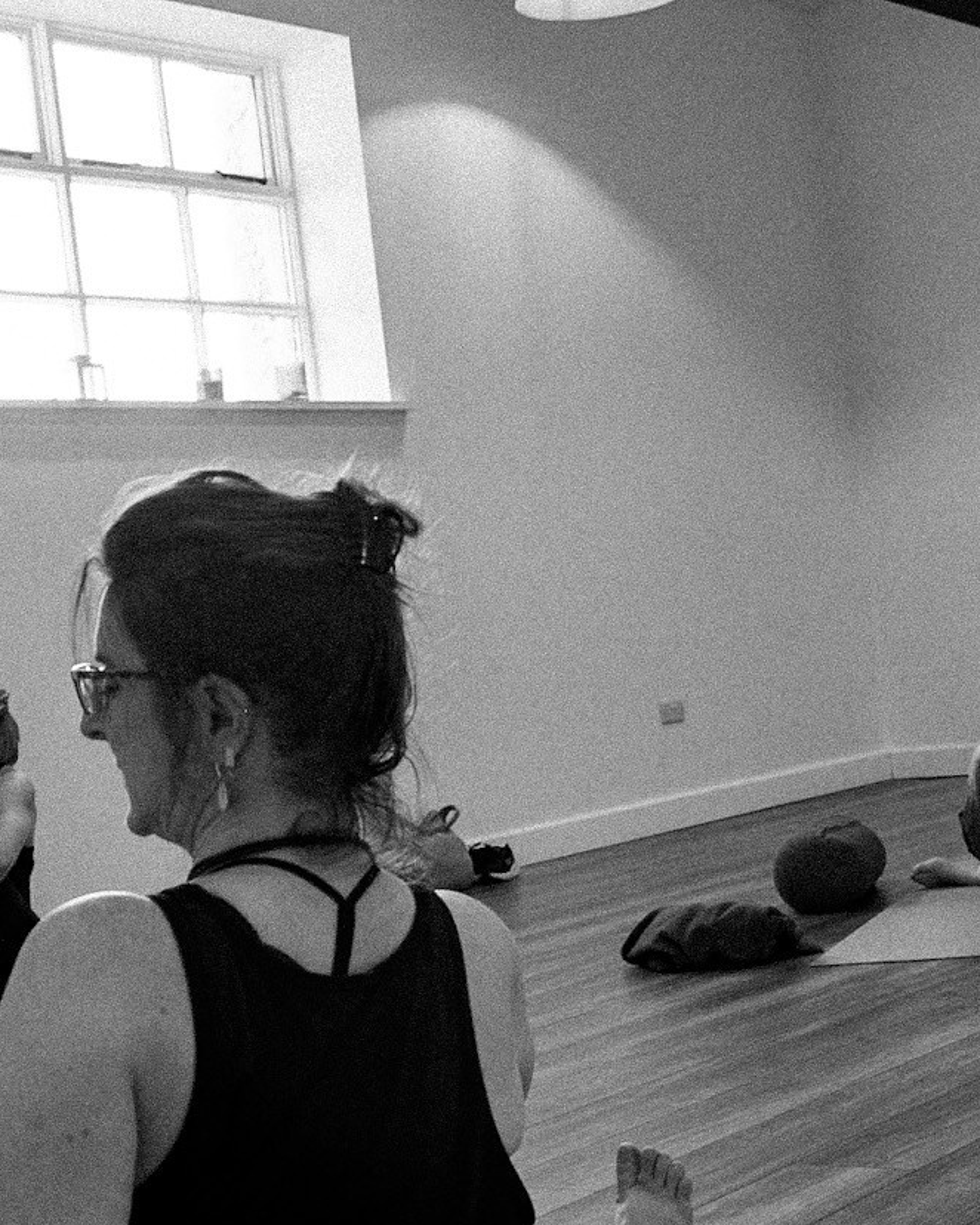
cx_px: 403
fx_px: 2357
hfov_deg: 23.5
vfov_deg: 28.8
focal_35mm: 65
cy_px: 892
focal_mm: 18.8
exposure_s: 1/30
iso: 800
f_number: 4
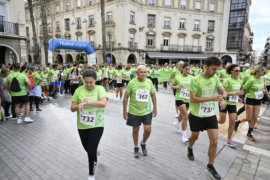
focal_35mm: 24
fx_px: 180
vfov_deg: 53.1
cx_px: 135
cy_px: 90
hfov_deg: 73.8
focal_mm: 16
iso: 800
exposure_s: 1/1600
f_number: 5
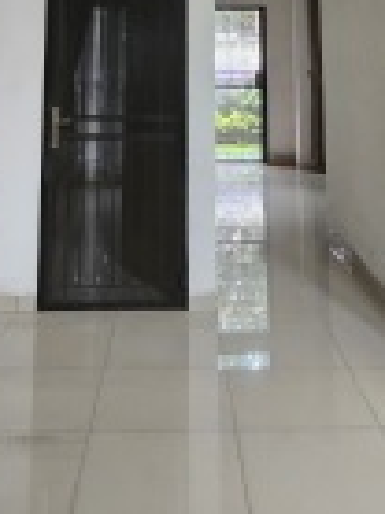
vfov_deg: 35.6
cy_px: -85
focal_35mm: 43
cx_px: 168
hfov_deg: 33.5
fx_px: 639
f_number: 2.2
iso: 320
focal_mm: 2.2
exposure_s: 1/33.4
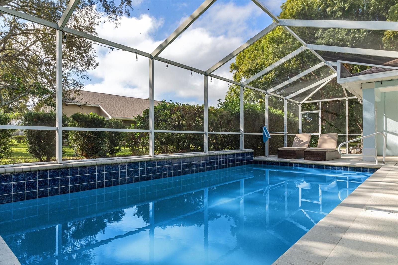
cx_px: 199
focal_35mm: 21
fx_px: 232
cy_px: 132
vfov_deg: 59.5
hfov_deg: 81.2
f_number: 8
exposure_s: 1/160
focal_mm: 14
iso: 320
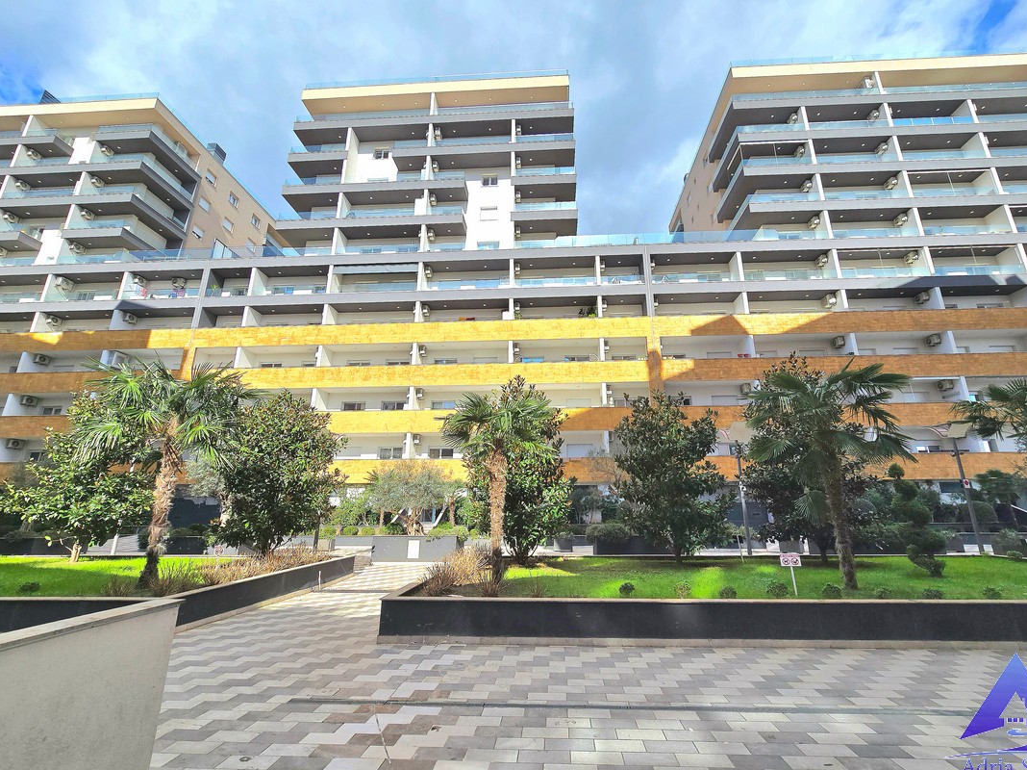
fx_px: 415
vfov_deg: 85.6
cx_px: 537
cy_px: 376
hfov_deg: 102.0
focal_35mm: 14
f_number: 2.2
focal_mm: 2.2
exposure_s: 1/2500
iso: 50
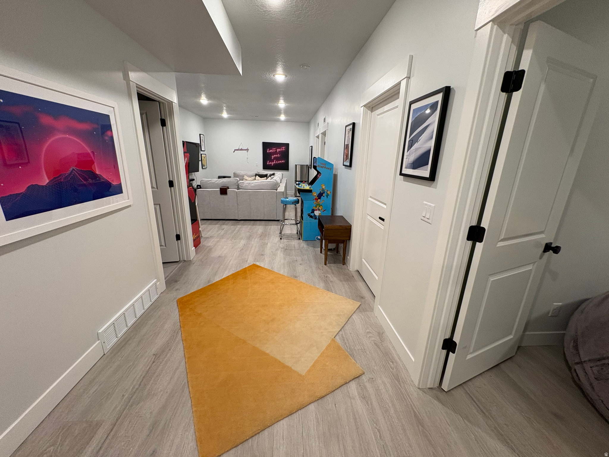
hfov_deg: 102.1
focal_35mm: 14
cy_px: 228
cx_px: 304
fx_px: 246
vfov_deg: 85.7
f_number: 2.2
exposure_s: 1/60
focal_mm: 2.22
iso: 200
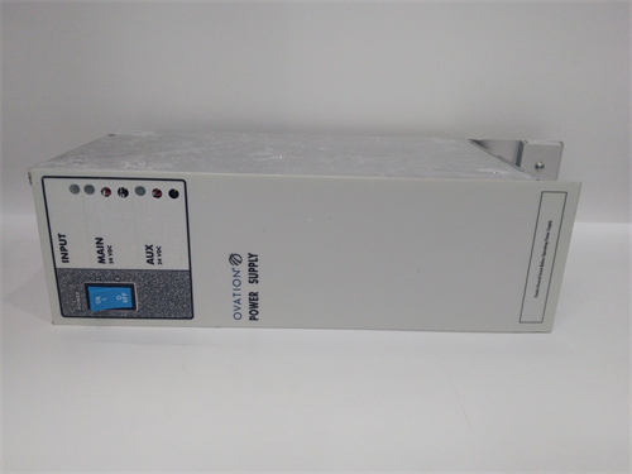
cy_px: 237
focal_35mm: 27
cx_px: 316
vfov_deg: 51.4
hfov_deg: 65.3
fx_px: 493
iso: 188
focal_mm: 3.79
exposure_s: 1/33
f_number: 2
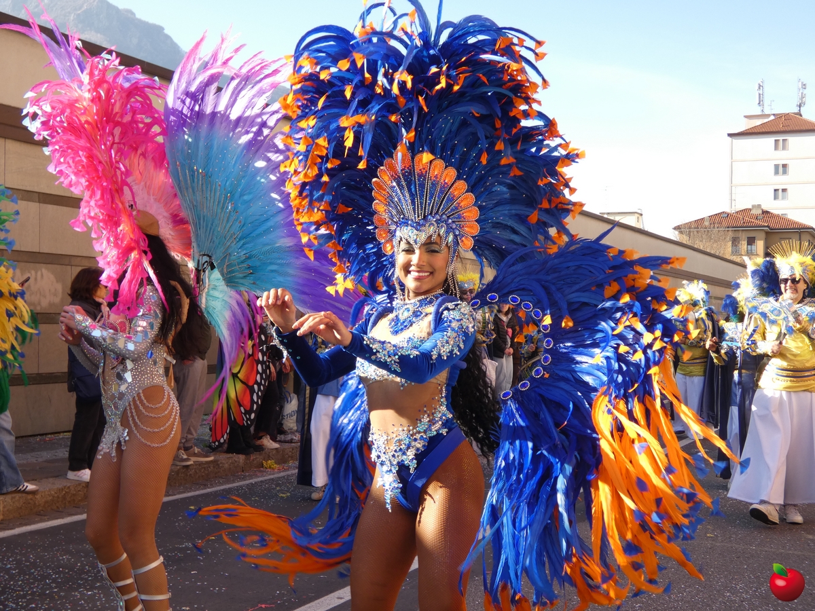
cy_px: 306
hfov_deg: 38.2
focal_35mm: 50
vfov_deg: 29.1
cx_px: 408
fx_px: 1177
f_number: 3.9
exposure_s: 1/200
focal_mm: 9
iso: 80
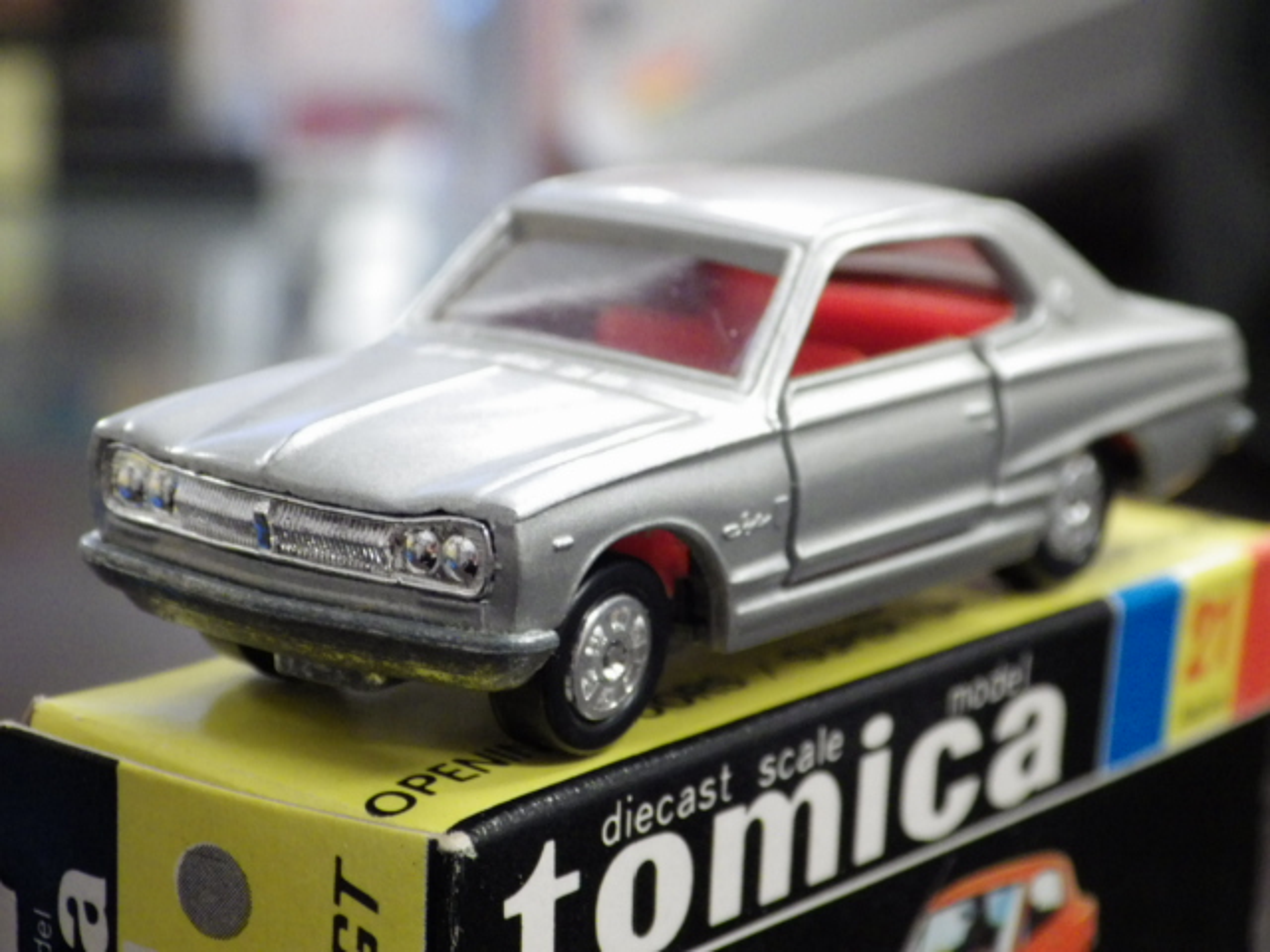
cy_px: 476
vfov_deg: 14.4
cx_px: 635
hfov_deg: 19.1
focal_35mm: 103
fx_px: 3779
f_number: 4.6
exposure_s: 1/30
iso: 800
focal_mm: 18.4
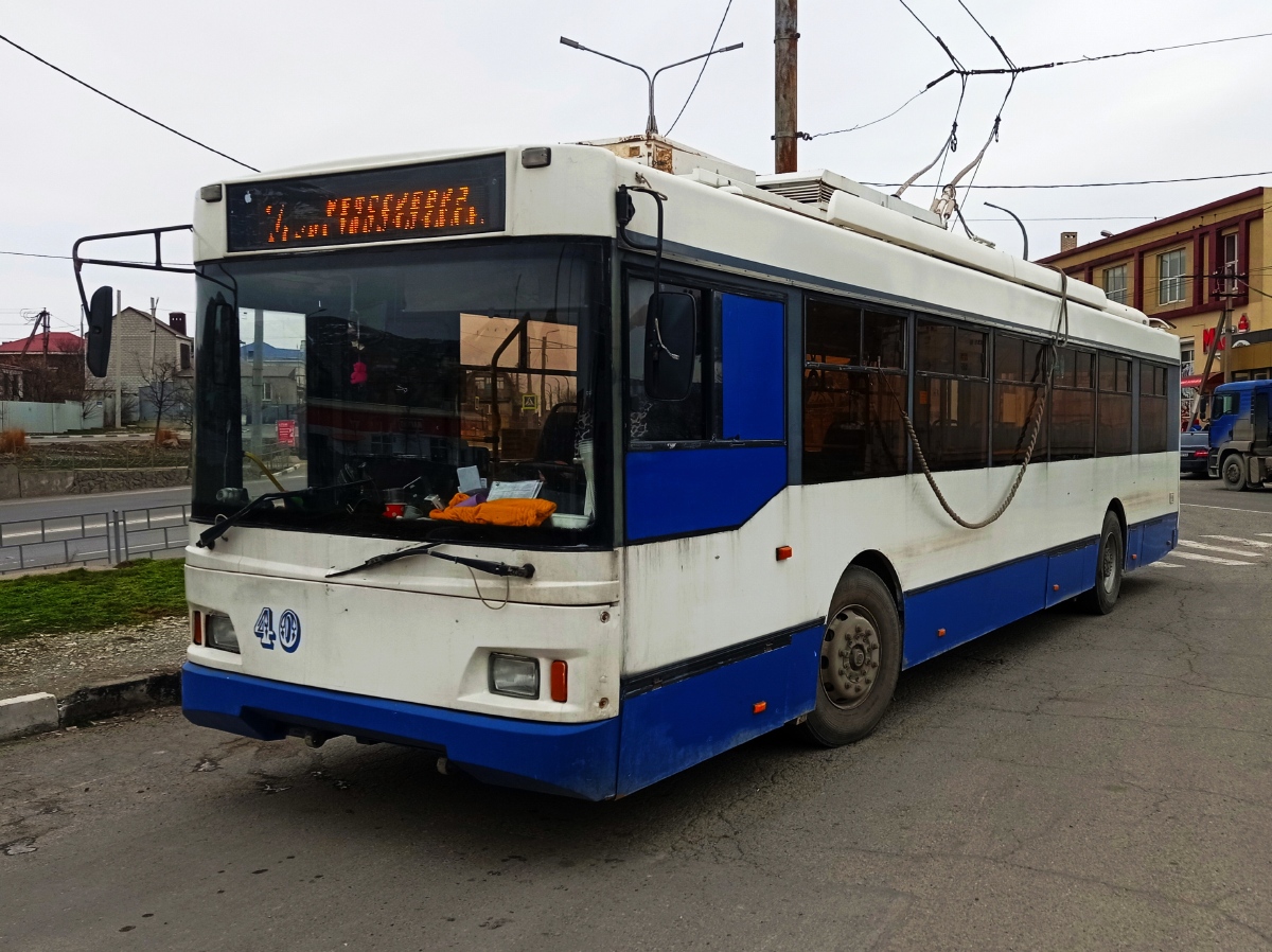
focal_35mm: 28
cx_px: 636
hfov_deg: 63.5
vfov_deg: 49.7
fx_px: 1028
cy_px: 476
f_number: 1.79
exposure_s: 1/1626
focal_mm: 4.74
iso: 101
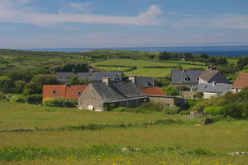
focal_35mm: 82
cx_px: 124
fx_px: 568
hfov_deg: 24.6
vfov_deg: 16.6
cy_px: 82
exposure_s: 1/100
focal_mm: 55
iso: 200
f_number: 10
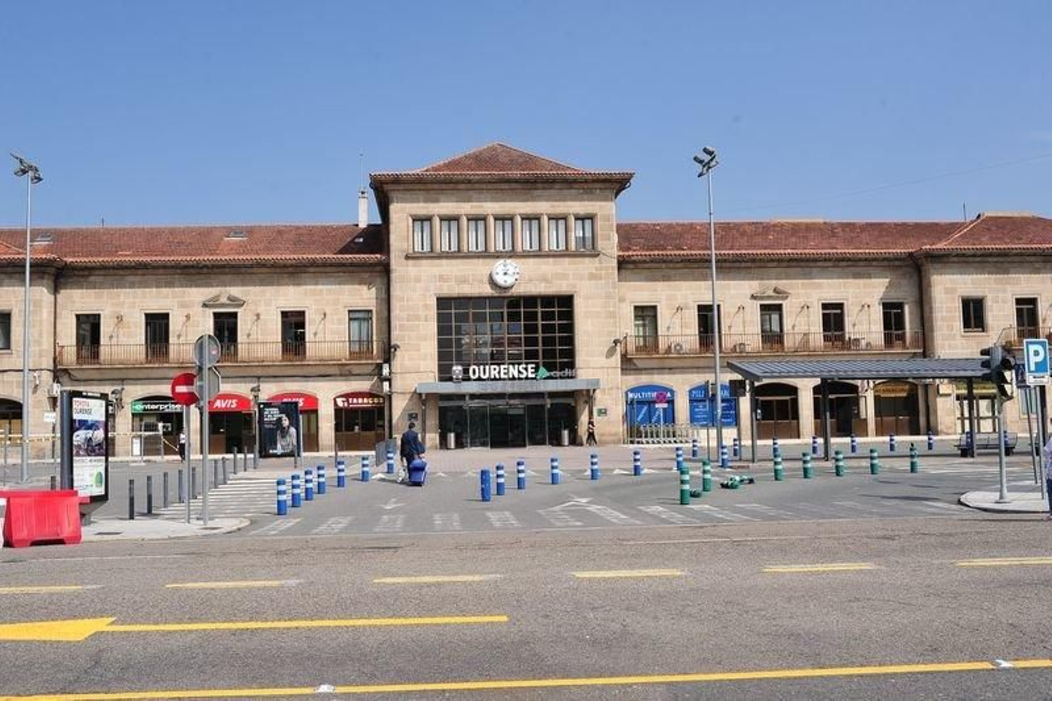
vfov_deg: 37.8
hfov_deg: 54.4
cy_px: 350
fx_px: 1023
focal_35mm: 35
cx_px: 526
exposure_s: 1/800
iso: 400
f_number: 9
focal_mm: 35
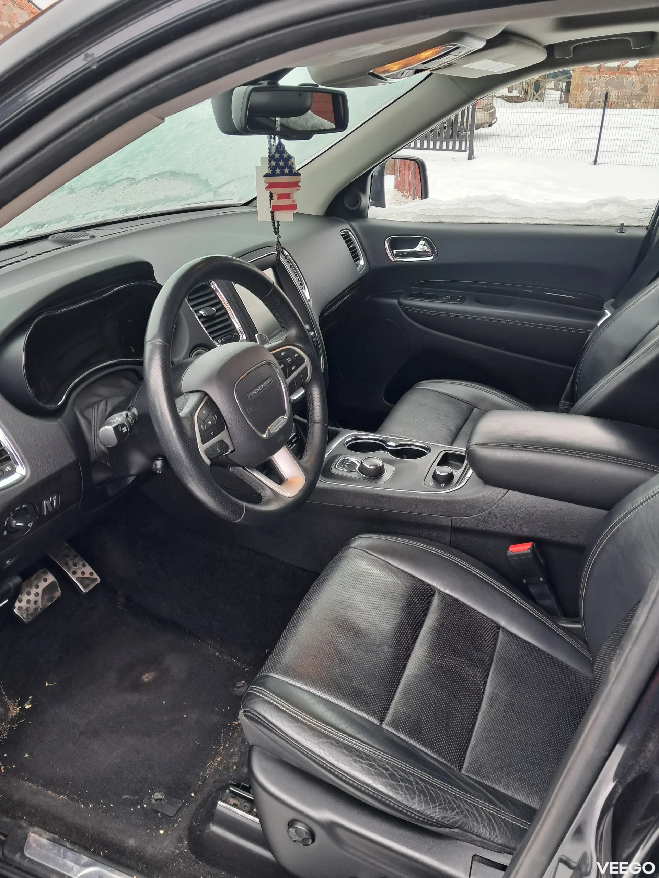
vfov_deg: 65.3
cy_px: 439
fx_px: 685
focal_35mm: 27
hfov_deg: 51.4
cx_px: 330
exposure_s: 1/60
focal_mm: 4
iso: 50
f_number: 1.8
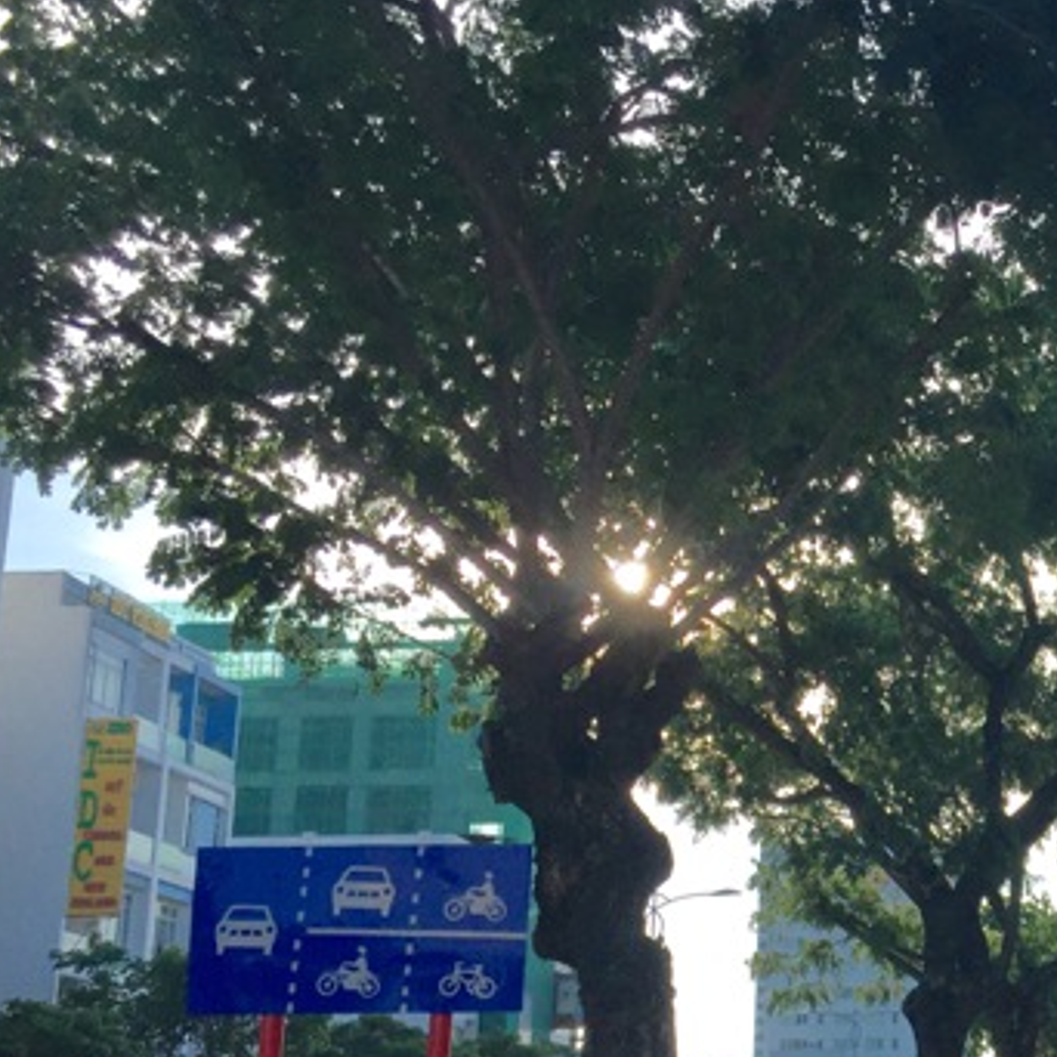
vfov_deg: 28.2
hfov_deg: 26.1
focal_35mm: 60
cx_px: 1199
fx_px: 2073
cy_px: 791
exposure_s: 1/1412
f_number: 2.2
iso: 32
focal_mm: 4.15
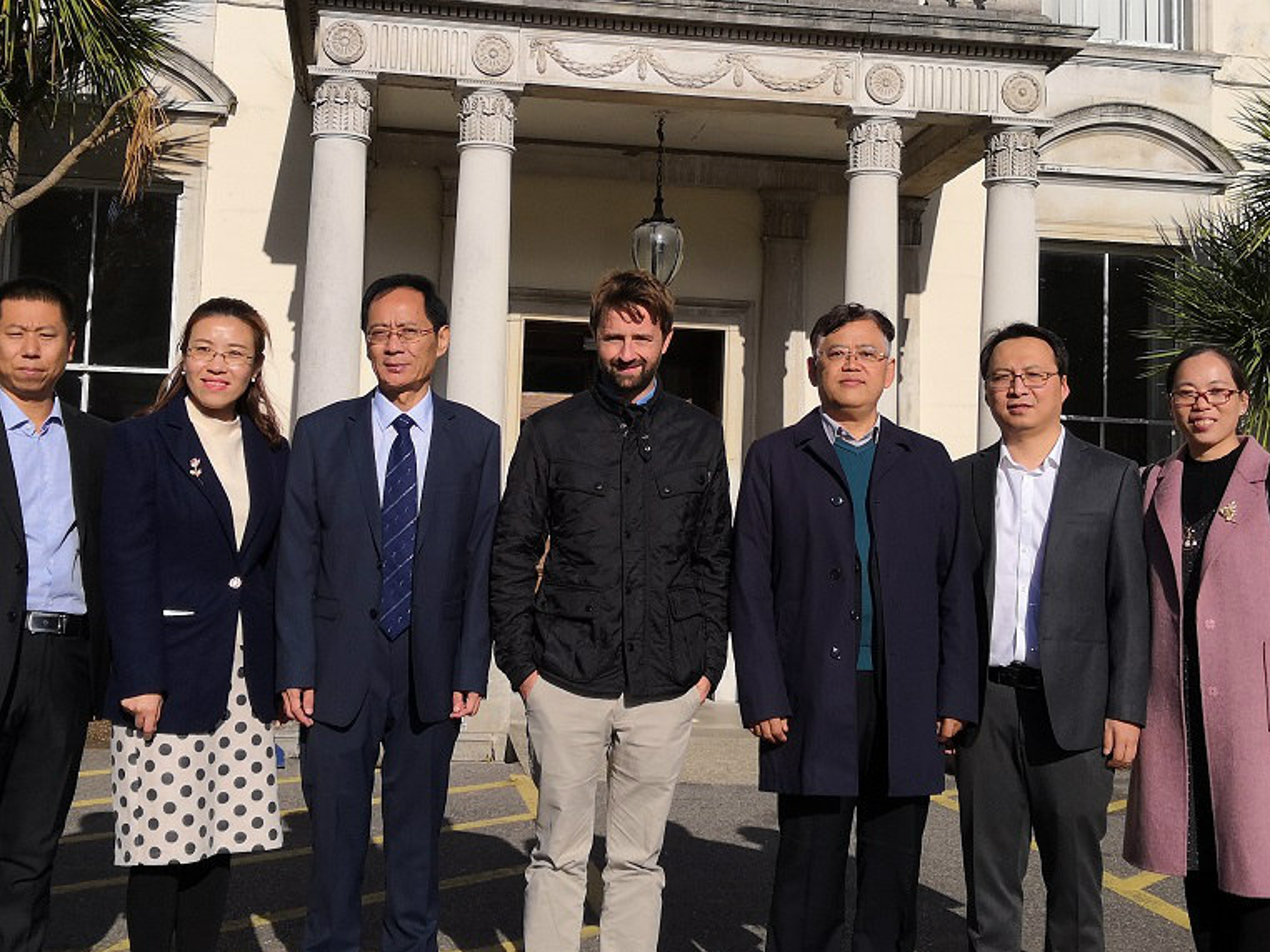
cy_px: 384
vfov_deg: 29.6
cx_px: 619
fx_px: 1797
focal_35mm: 49
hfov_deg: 38.9
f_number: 1.8
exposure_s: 1/2469
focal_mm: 3.95
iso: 50
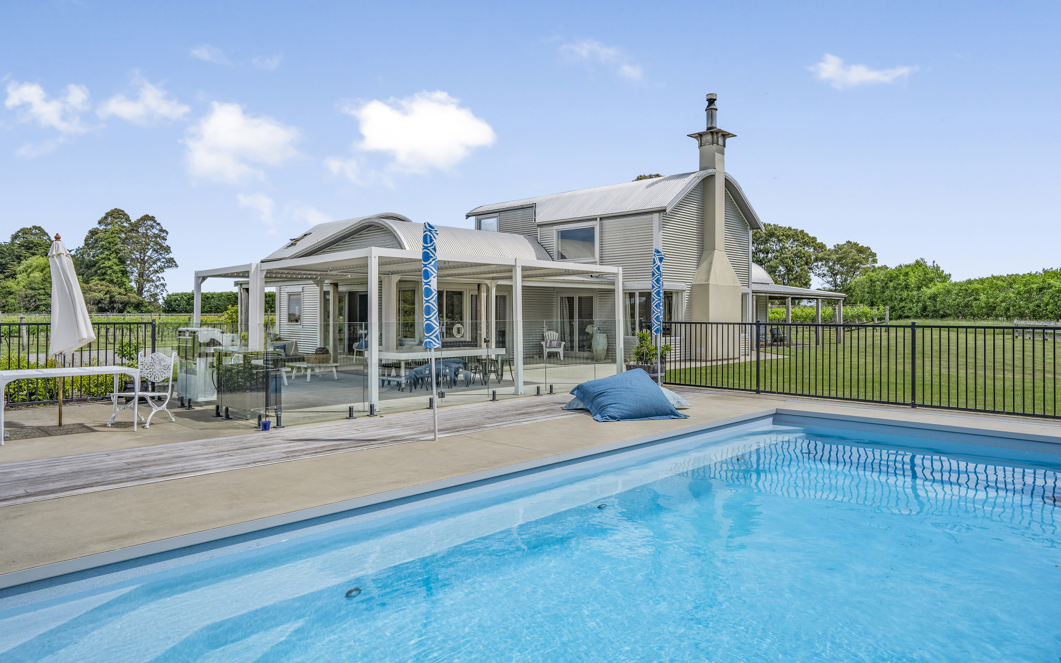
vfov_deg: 53.0
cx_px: 531
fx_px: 665
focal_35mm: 23
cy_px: 324
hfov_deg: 77.2
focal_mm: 22
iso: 100
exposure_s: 1/1250
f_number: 5
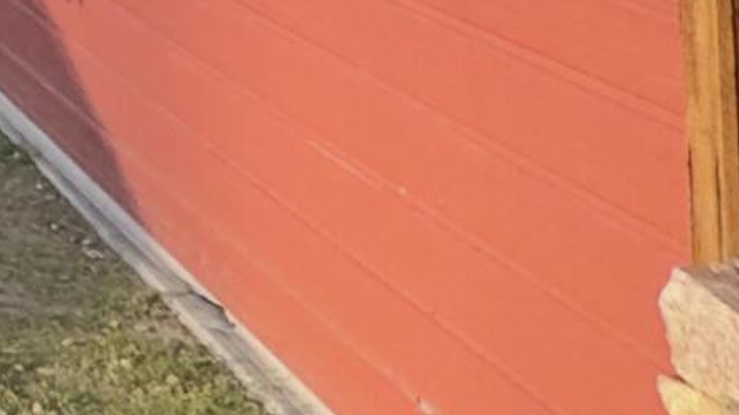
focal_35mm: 104
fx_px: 2037
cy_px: -593
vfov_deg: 10.1
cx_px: -979
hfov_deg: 14.5
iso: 40
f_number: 2.2
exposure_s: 1/314
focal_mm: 2.22
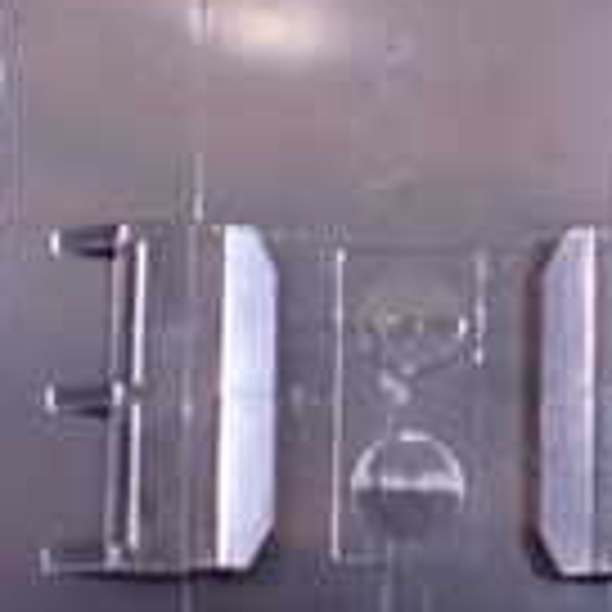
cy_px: 446
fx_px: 2340
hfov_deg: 14.9
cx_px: 405
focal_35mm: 117
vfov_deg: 14.8
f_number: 2.3
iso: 800
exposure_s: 1/40
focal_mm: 5.4
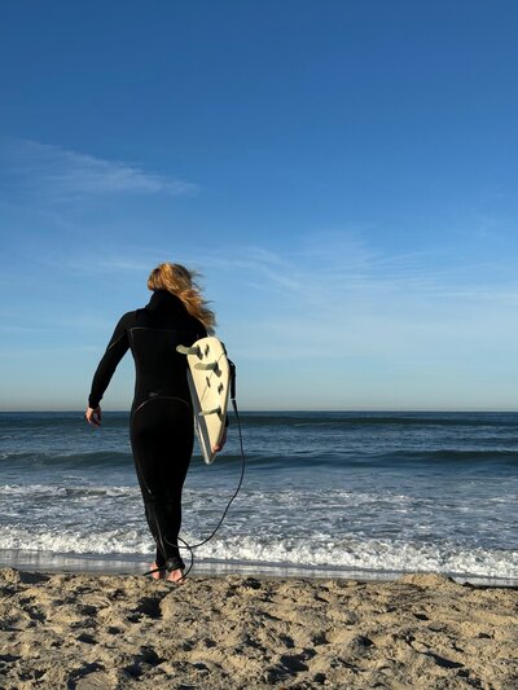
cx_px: 259
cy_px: 345
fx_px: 957
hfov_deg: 30.3
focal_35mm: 48
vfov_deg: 39.6
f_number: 1.78
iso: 64
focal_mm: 6.86
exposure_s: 1/7092
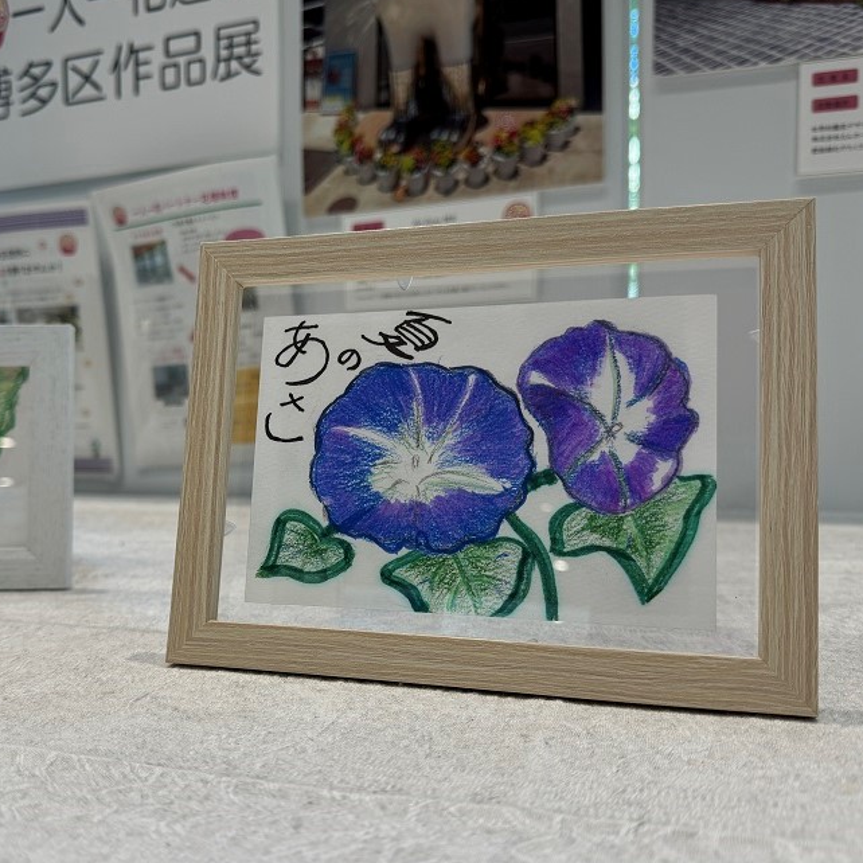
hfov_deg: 54.5
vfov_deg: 55.6
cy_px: 434
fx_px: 818
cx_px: 288
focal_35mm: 29
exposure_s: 1/121
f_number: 1.78
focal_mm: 6.76
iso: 125
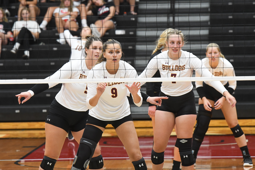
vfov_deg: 4.6
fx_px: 2125
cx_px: 128
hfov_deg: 6.9
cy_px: 85
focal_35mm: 300
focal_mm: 200
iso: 4000
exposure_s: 1/200
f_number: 5.6
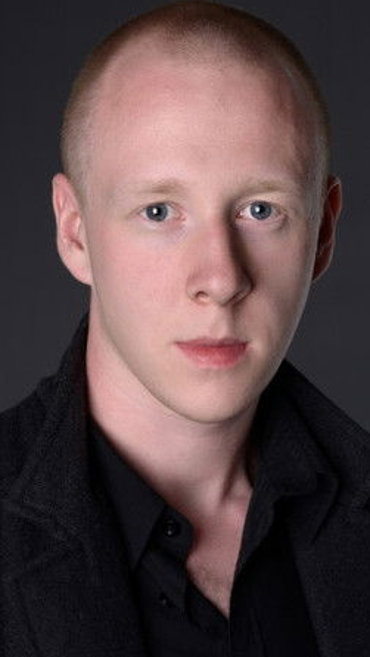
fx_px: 1290
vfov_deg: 28.6
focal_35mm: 74
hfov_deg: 16.3
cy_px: 327
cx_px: 196
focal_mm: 70
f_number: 11
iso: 160
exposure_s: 1/180
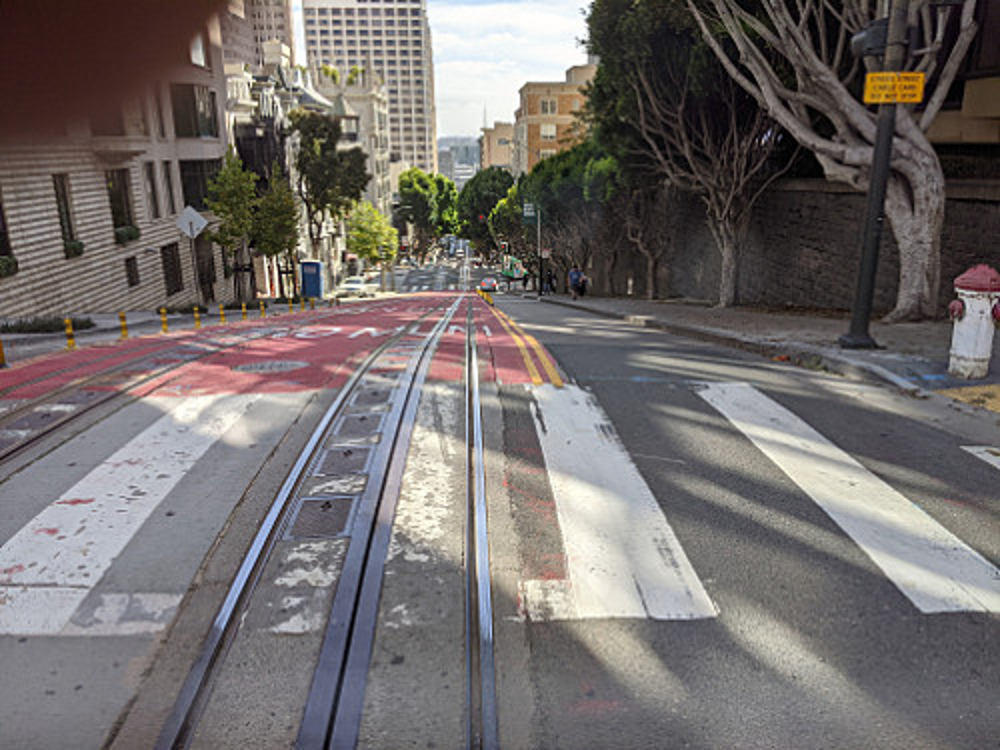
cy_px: 375
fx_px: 780
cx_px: 500
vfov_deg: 51.4
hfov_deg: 65.3
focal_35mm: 27
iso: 50
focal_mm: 4.4
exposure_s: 1/1805
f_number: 1.8
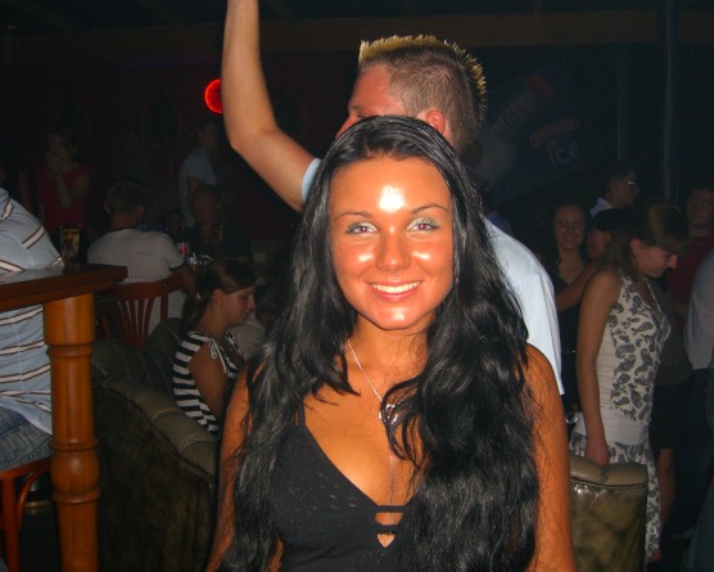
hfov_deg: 45.8
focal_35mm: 40
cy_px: 285
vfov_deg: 37.3
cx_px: 379
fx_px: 845
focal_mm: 7.9
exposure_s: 1/60
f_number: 2.8
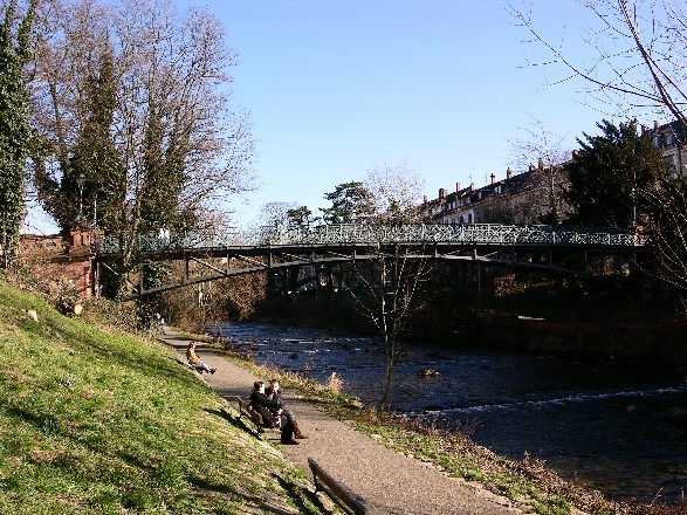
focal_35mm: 35
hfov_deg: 52.6
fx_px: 694
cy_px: 258
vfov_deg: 40.7
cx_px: 344
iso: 50
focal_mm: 8.9
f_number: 6.3
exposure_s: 1/99
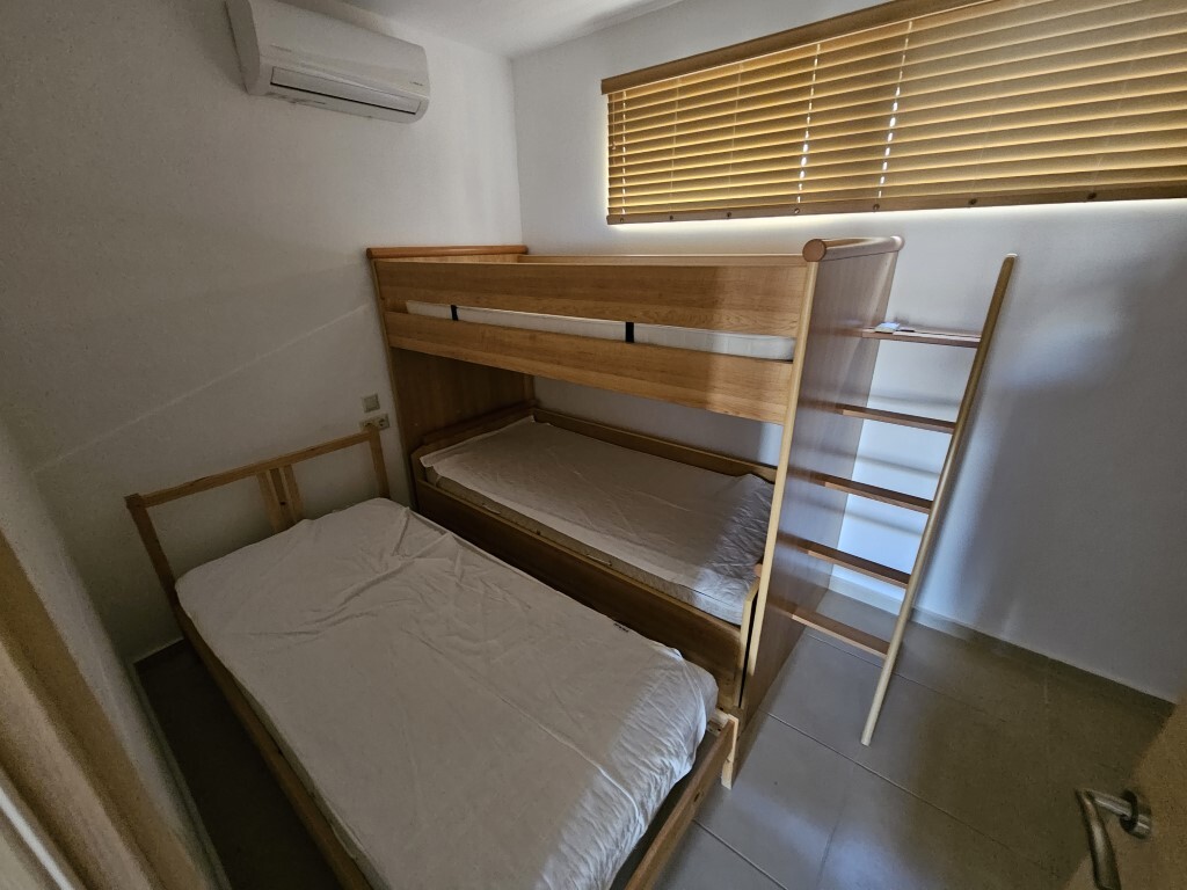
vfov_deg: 89.9
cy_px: 445
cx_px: 594
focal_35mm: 13
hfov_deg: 106.2
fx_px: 446
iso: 1000
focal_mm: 2.2
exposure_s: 1/25
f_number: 2.2
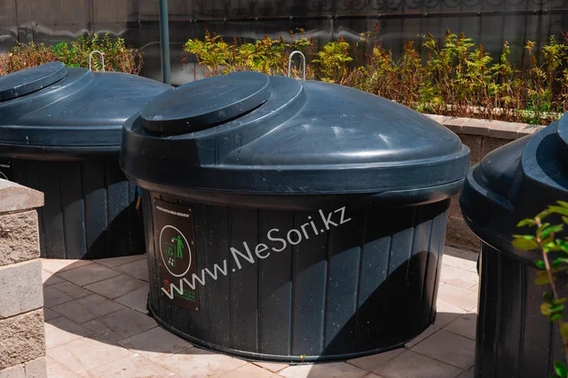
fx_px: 662
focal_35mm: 42
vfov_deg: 31.9
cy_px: 189
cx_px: 284
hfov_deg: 46.4
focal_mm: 28
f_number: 5.6
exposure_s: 1/500
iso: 100
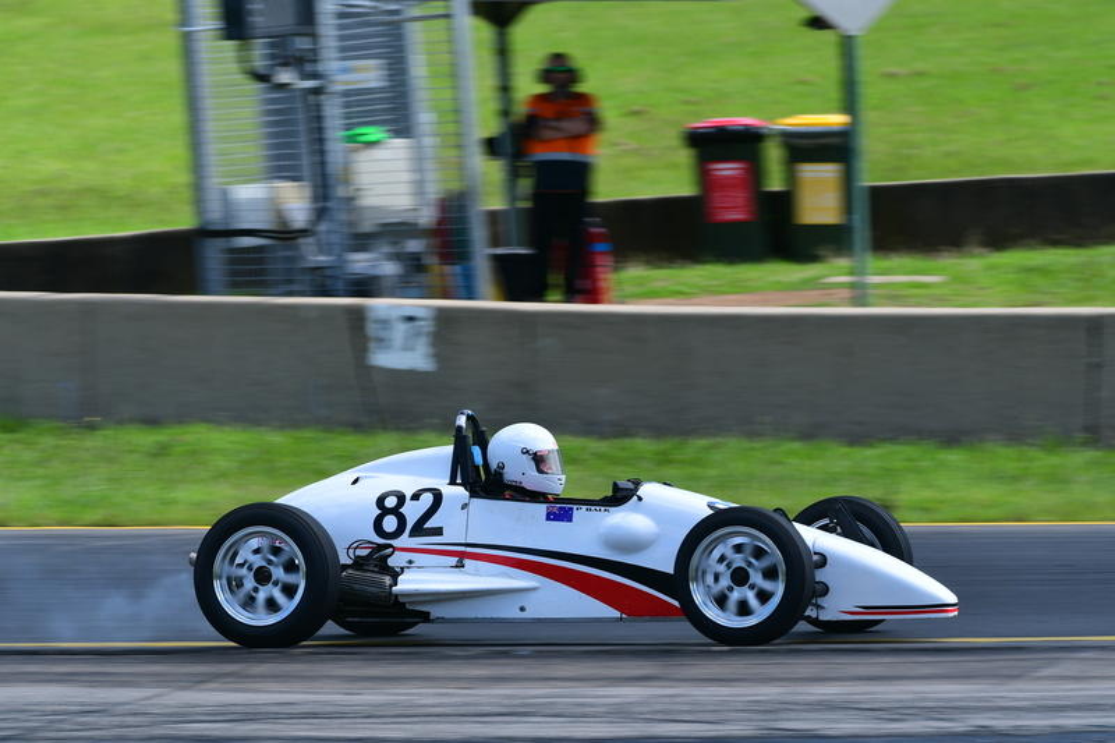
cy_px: 372
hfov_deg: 6.2
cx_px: 558
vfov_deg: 4.2
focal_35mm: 330
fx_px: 10218
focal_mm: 220
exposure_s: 1/320
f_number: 8
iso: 200
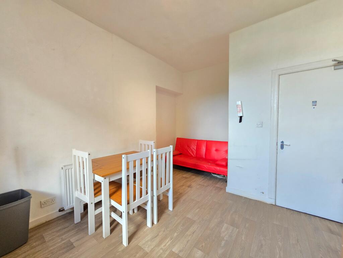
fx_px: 129
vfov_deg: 89.9
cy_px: 129
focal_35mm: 13
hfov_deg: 106.2
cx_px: 172
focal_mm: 2.2
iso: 250
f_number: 2.2
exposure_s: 1/50
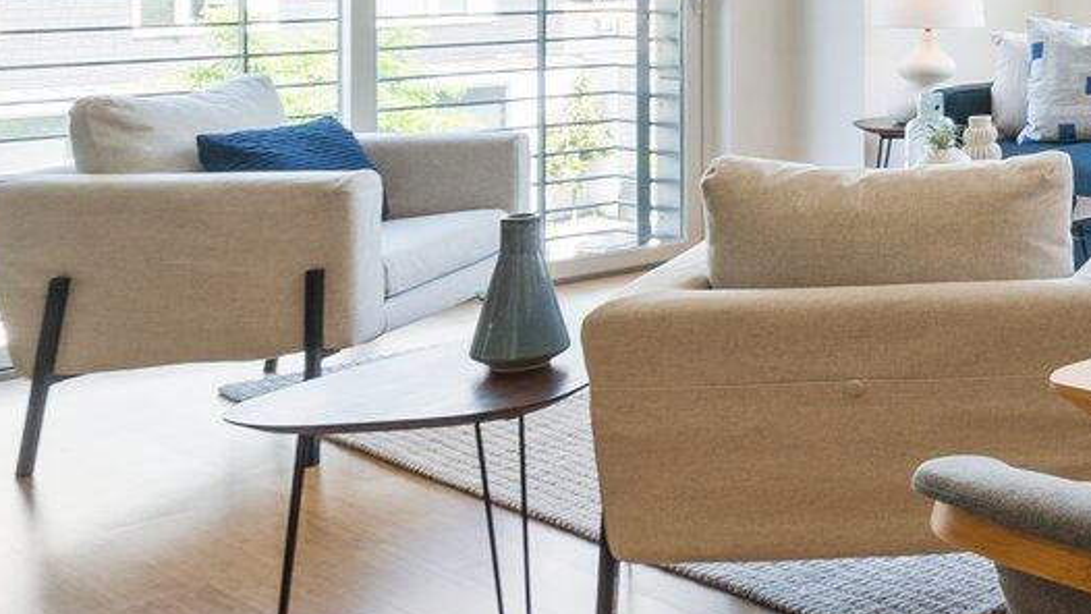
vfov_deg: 21.2
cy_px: -101
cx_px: 1636
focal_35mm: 53
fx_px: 1533
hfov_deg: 27.3
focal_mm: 13
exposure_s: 1/5
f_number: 9
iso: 125
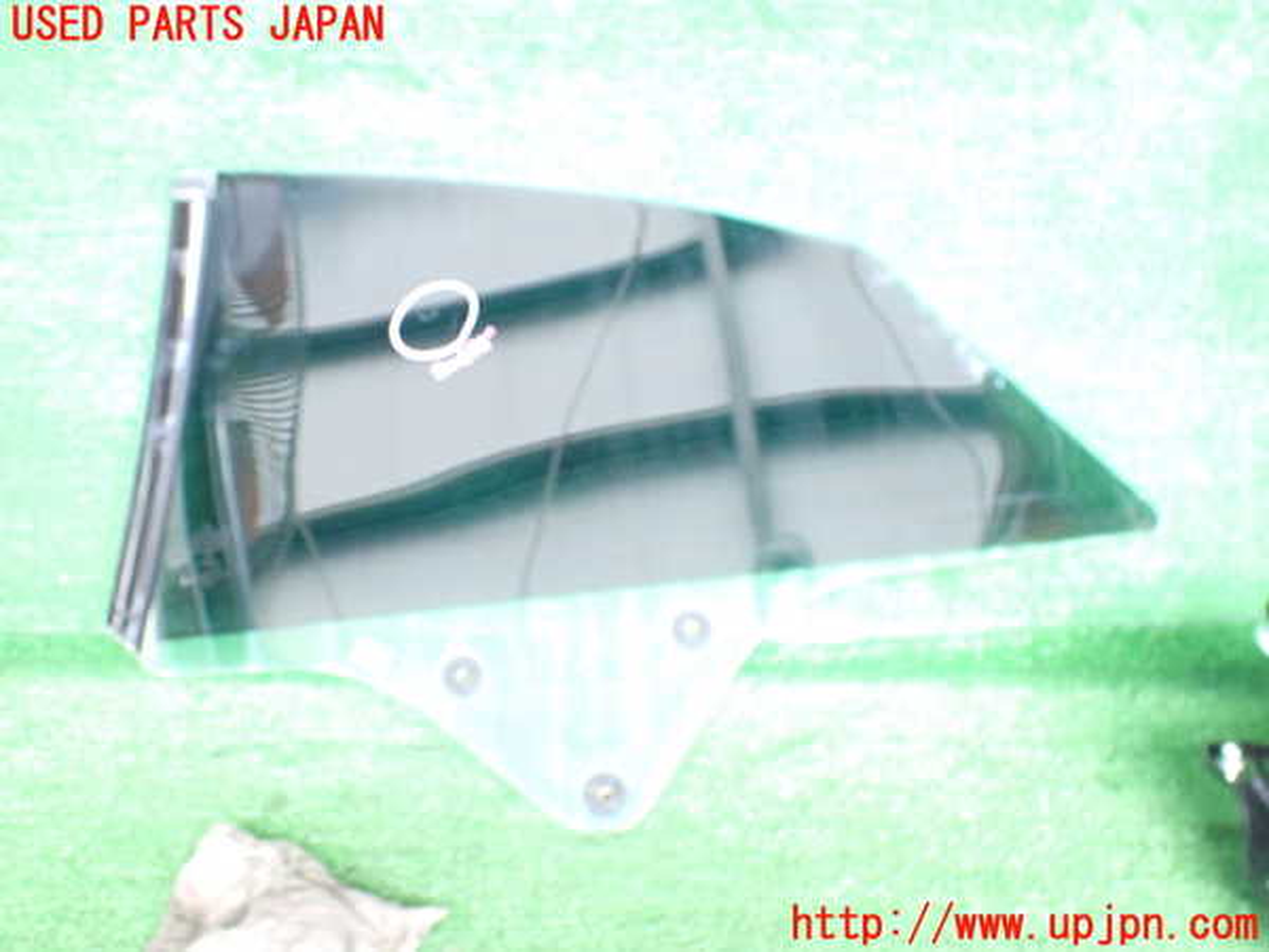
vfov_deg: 46.8
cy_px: 476
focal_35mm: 30
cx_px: 634
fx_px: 1100
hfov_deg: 60.0
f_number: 2.3
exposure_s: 1/40
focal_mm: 5.4
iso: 800
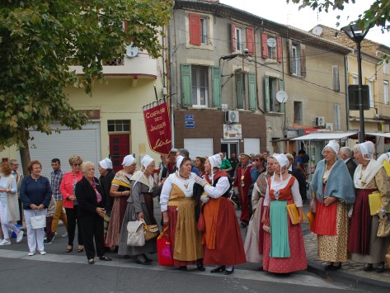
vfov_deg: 33.6
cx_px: 217
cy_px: 146
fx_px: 485
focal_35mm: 43
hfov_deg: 43.8
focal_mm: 22
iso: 200
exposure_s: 1/125
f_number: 5.6
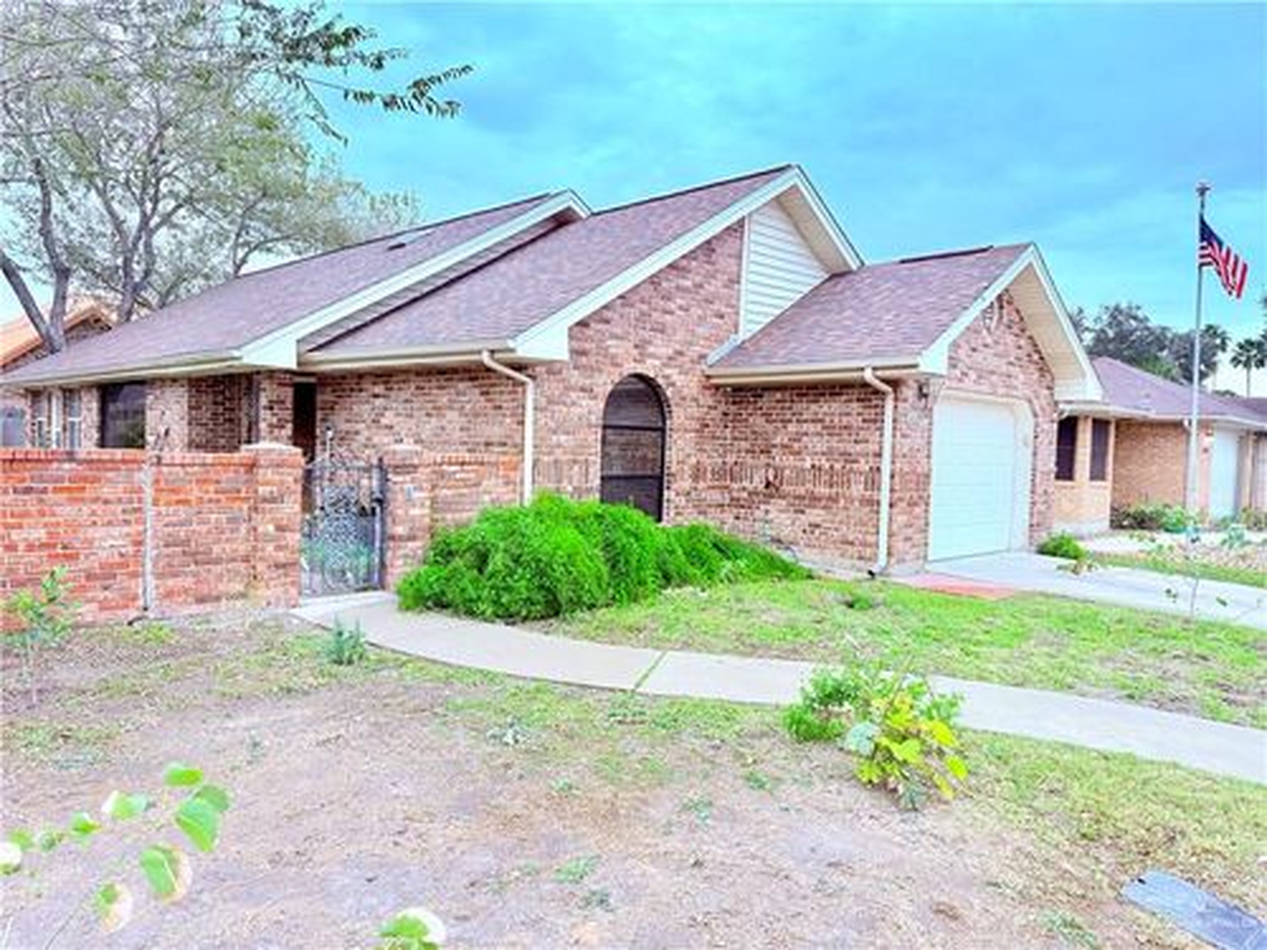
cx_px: 634
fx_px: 878
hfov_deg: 71.6
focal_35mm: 24
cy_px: 475
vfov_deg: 56.8
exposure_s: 1/92
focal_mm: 6.76
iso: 200
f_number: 1.78
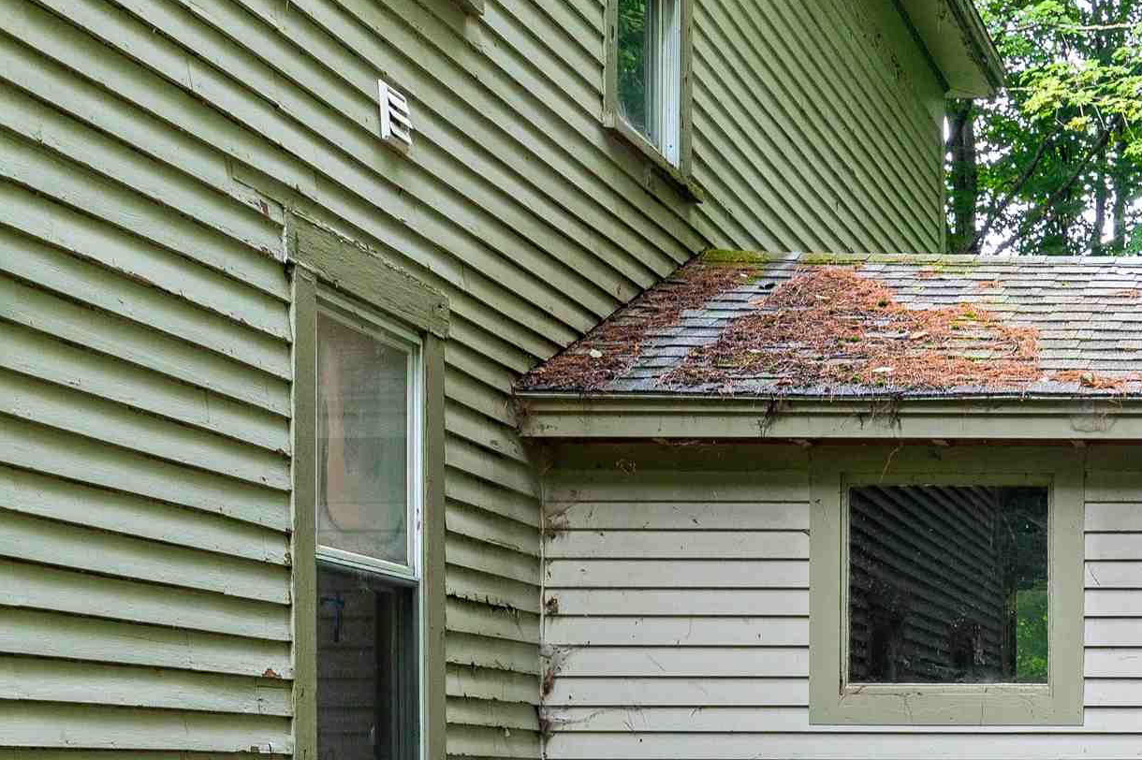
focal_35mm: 73
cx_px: 1347
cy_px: 788
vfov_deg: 18.1
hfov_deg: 25.1
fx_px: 2314
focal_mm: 29
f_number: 7.1
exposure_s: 1/50
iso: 320
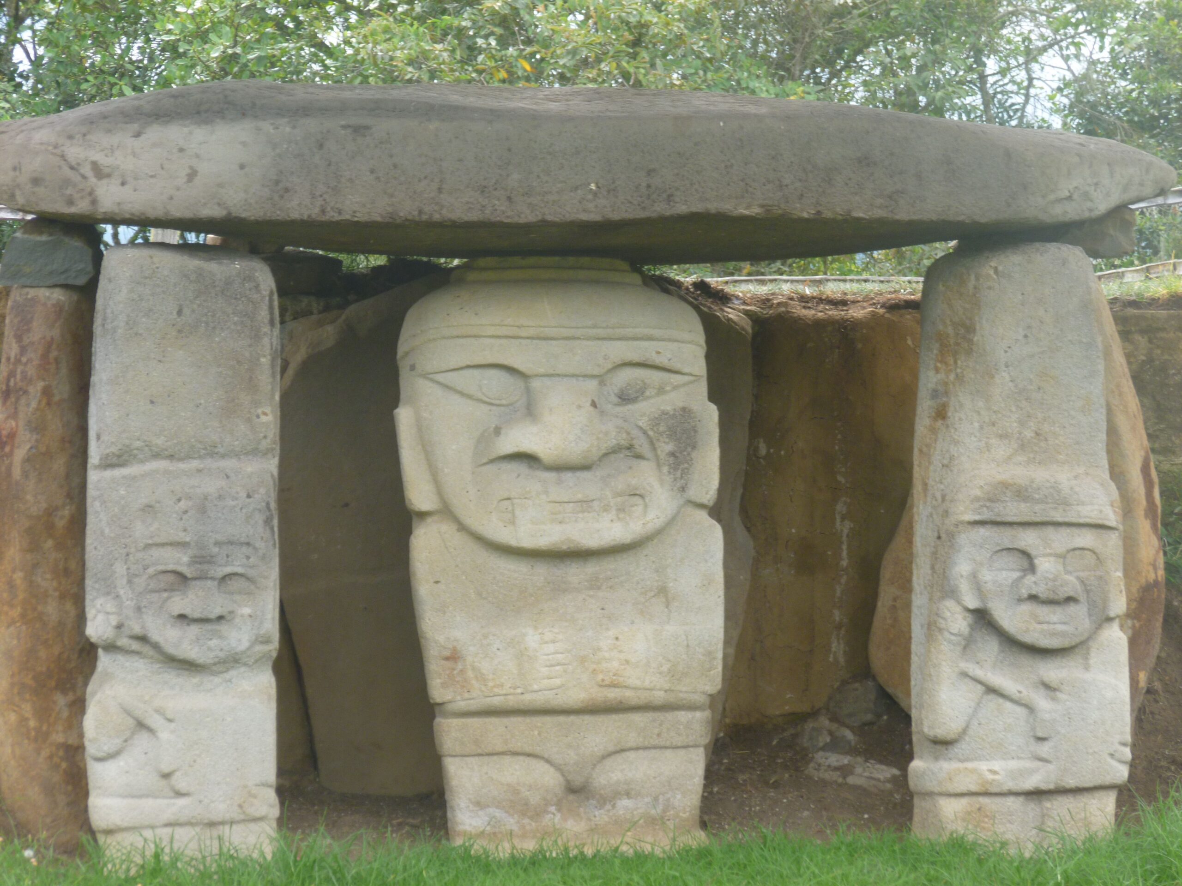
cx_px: 591
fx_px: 4234
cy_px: 443
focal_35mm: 124
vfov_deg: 12.0
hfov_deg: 15.9
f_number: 4.9
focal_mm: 22.1
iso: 125
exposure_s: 1/80
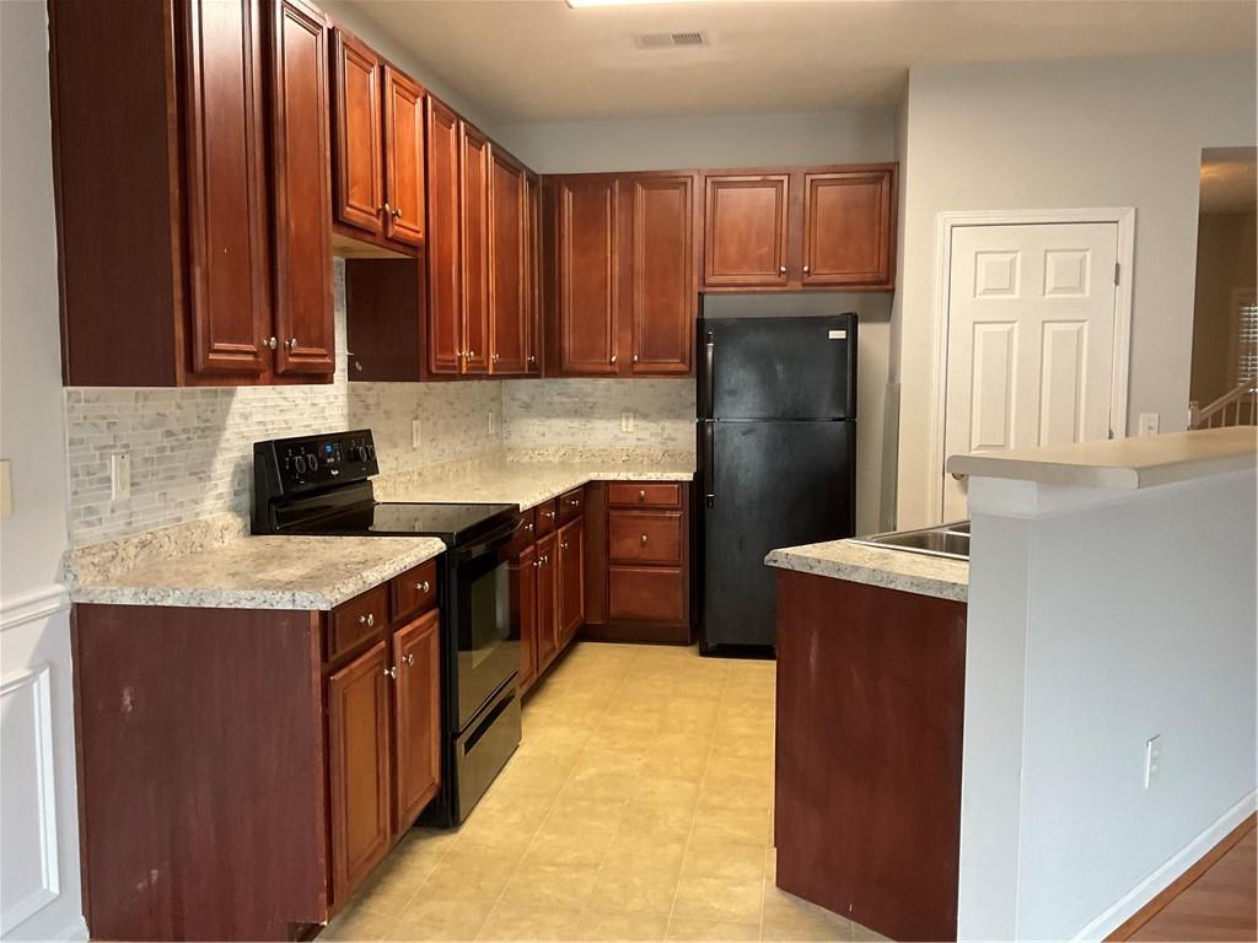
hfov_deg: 61.7
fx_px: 1054
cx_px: 629
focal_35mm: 29
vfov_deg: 48.2
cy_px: 472
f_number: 1.8
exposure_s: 1/60
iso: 160
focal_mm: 3
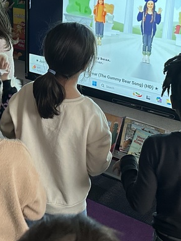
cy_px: 57
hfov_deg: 23.0
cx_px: 36
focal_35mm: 63
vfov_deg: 30.2
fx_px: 439
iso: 500
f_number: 1.78
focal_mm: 6.86
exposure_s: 1/60
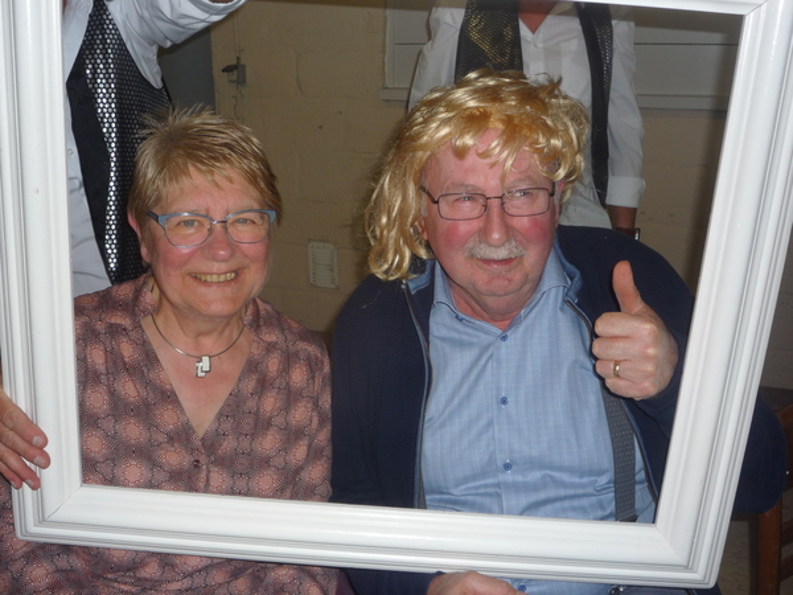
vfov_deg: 36.0
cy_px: 298
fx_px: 916
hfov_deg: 46.8
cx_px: 396
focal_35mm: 40
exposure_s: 1/30
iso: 100
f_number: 4.3
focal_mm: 7
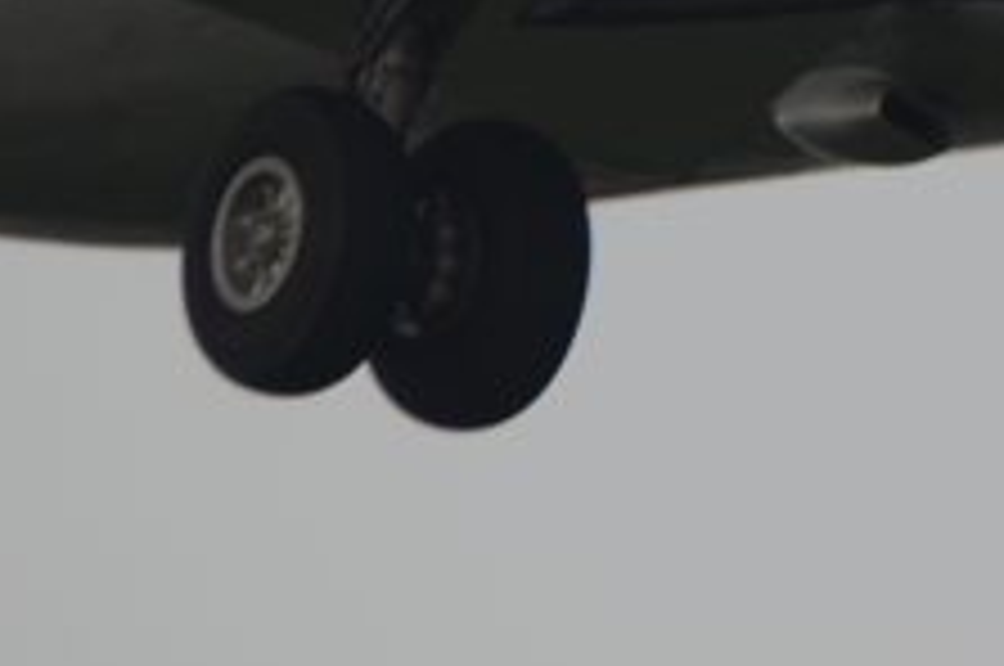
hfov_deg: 0.6
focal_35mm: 3437
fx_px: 95715
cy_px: -801
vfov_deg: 0.4
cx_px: 2260
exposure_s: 1/125
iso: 100
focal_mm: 500
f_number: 10
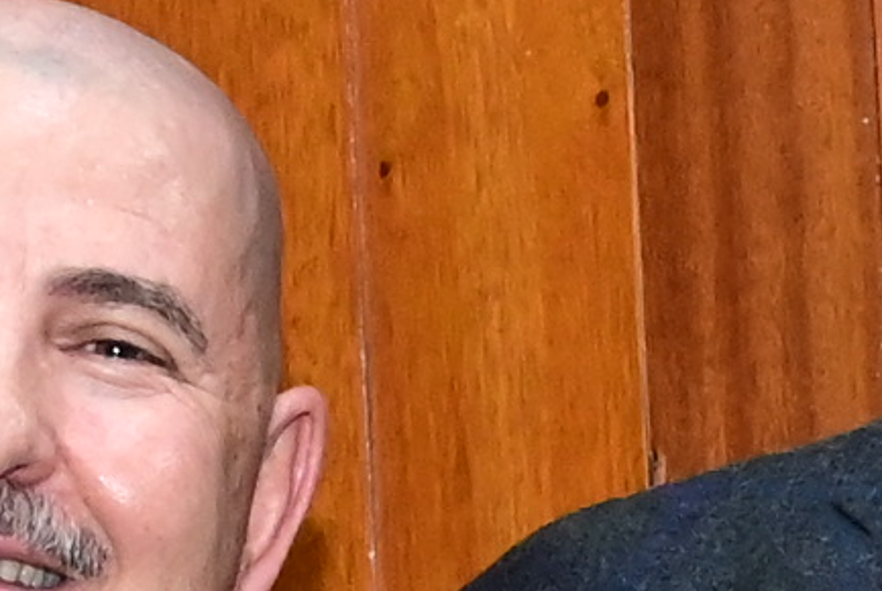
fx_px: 10672
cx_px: 849
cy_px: 1062
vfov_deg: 3.2
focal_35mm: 435
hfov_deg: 4.7
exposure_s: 1/125
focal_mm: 43
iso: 4000
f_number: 4.5
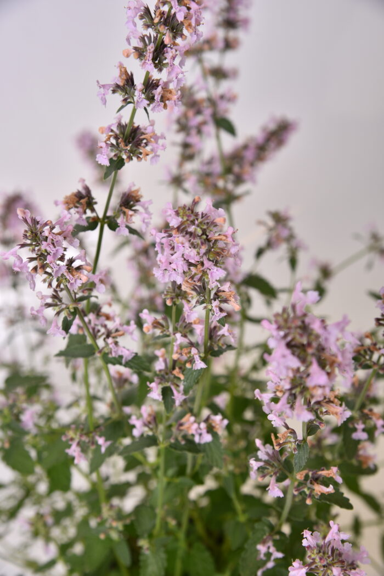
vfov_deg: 34.5
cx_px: 192
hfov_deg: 23.4
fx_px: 927
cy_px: 288
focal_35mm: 58
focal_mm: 58
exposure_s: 1/160
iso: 100
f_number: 6.3
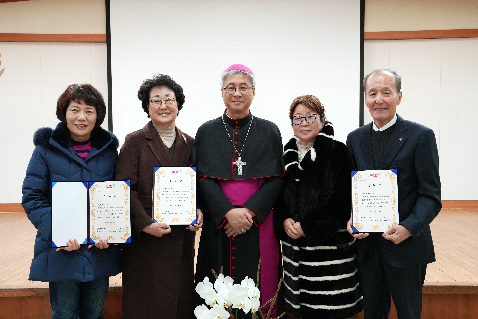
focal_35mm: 44
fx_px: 584
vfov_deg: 30.5
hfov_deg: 44.5
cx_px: 239
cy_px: 160
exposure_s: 1/80
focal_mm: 44
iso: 3200
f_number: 8
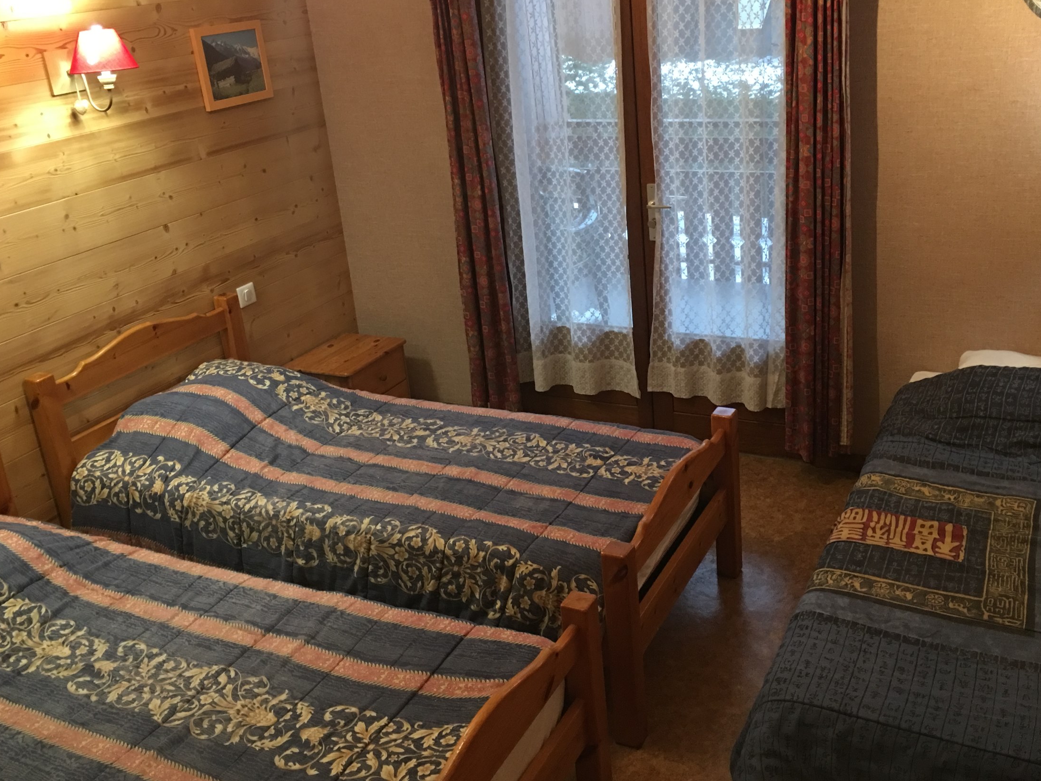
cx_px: 578
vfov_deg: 40.7
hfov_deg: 52.5
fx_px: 1053
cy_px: 361
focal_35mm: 35
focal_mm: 4.15
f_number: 2.2
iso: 100
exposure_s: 1/10
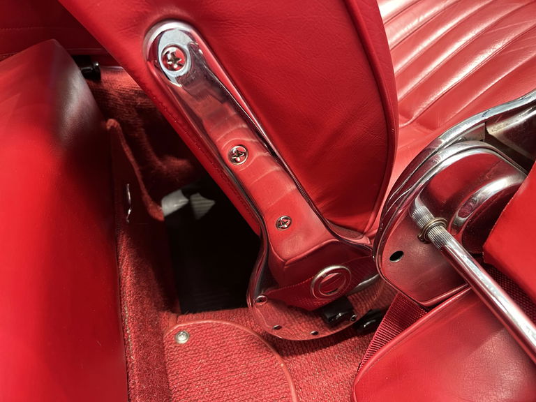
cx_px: 268
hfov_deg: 67.3
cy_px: 201
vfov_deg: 53.1
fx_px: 403
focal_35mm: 26
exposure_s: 1/60
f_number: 1.6
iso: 400
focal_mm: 5.1
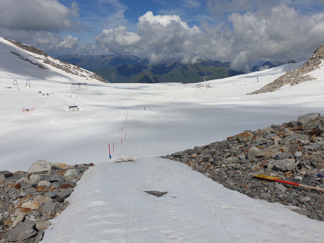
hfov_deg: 67.3
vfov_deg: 53.1
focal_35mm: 26
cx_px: 162
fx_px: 243
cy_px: 122
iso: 50
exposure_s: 1/5435
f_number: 2.4
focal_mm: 4.3
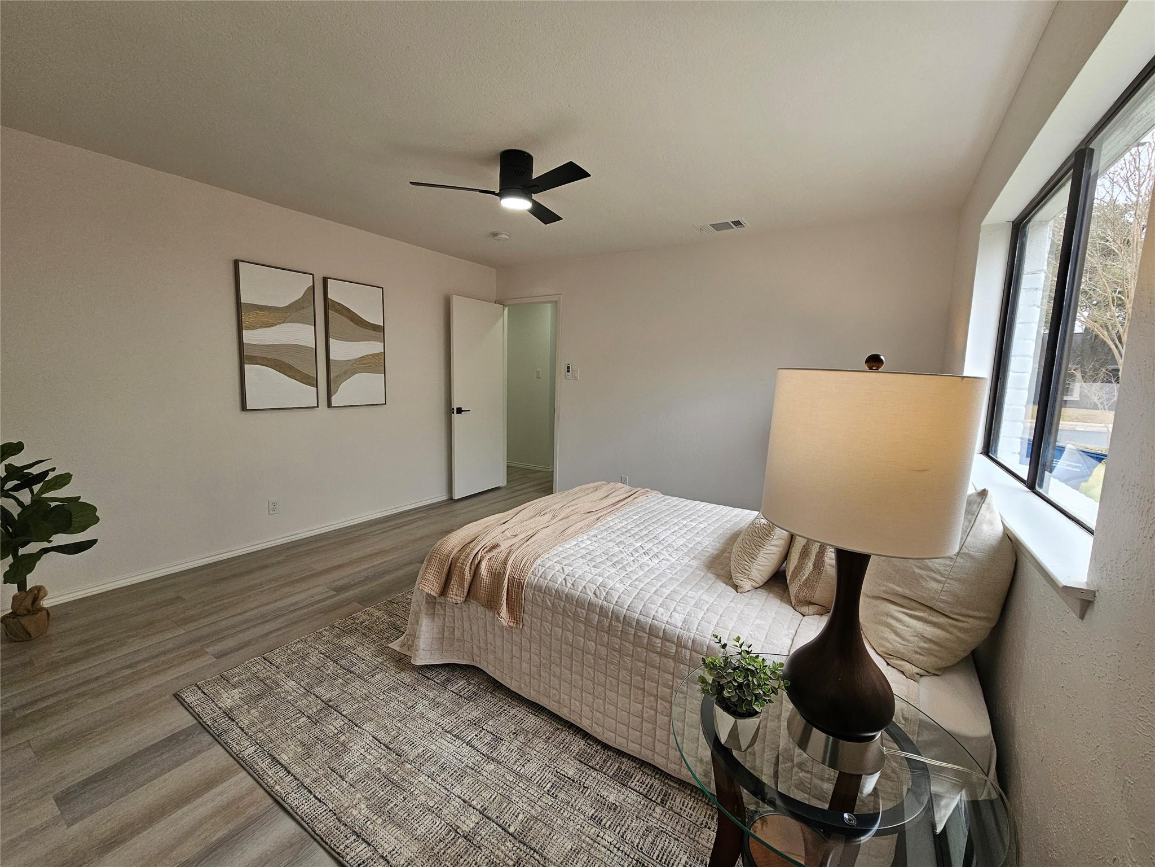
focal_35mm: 13
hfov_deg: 106.2
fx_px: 434
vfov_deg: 89.9
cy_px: 434
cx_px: 578
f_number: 2.2
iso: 80
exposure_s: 1/120
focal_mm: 2.2
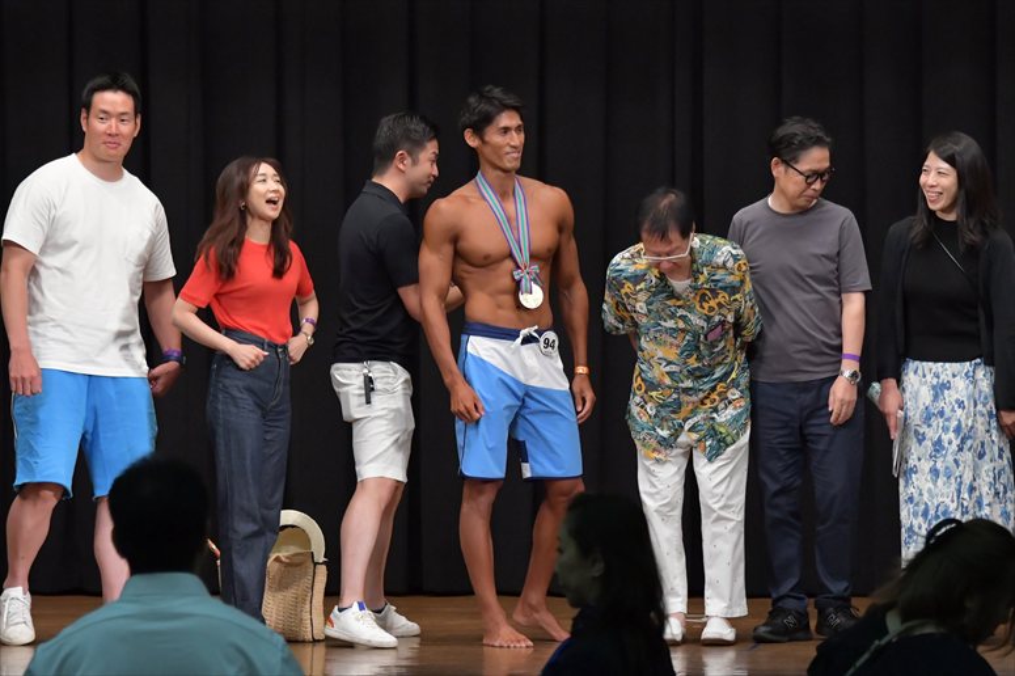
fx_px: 6115
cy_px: 338
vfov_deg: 6.3
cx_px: 508
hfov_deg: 9.5
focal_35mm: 217
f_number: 5.6
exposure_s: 1/400
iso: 6400
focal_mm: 145
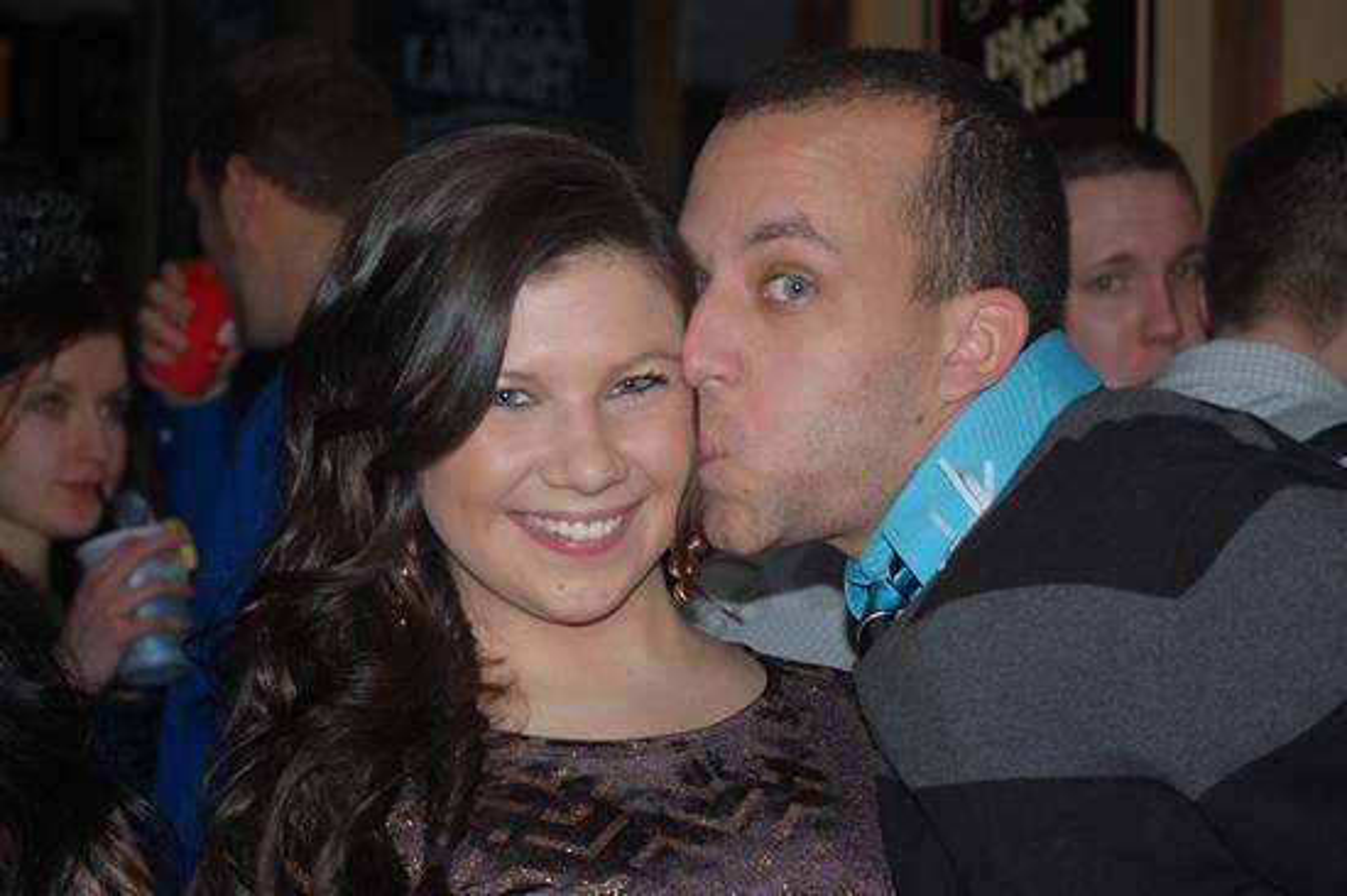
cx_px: 674
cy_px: 448
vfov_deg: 16.5
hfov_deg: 24.6
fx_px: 3085
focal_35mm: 82
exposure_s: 1/60
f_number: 4
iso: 400
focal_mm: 55
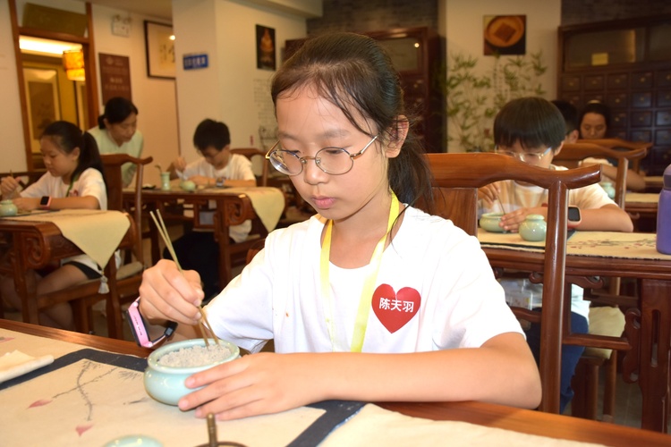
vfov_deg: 38.4
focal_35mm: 34
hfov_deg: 55.1
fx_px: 643
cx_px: 336
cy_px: 224
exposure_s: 1/60
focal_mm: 23
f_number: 3.8
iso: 720
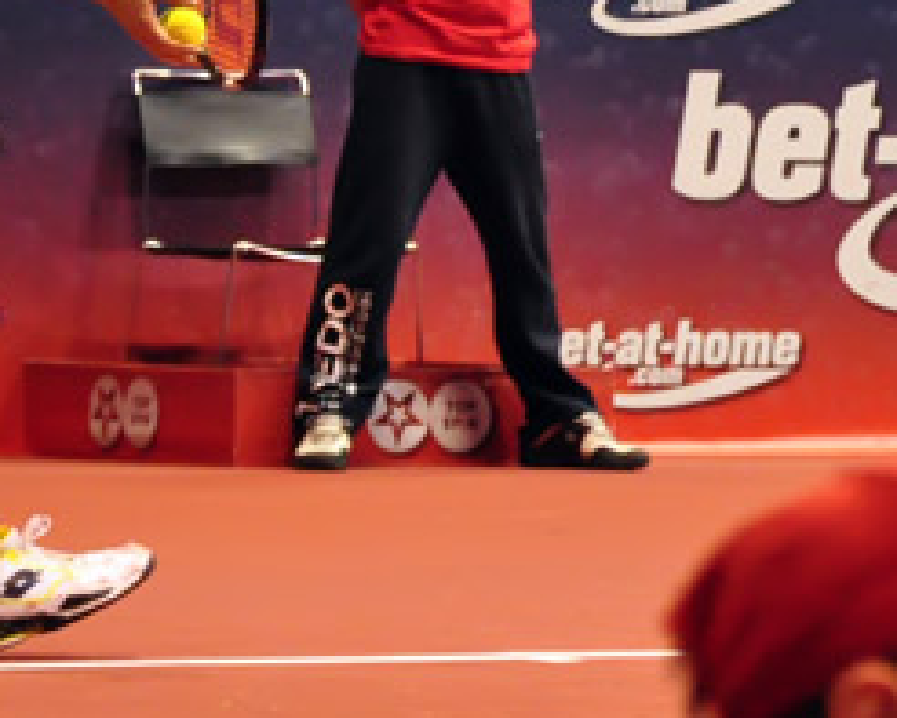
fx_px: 12762
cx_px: 715
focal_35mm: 481
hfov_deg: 4.0
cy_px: 75
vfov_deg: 3.2
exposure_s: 1/200
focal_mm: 105
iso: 2000
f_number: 5.6
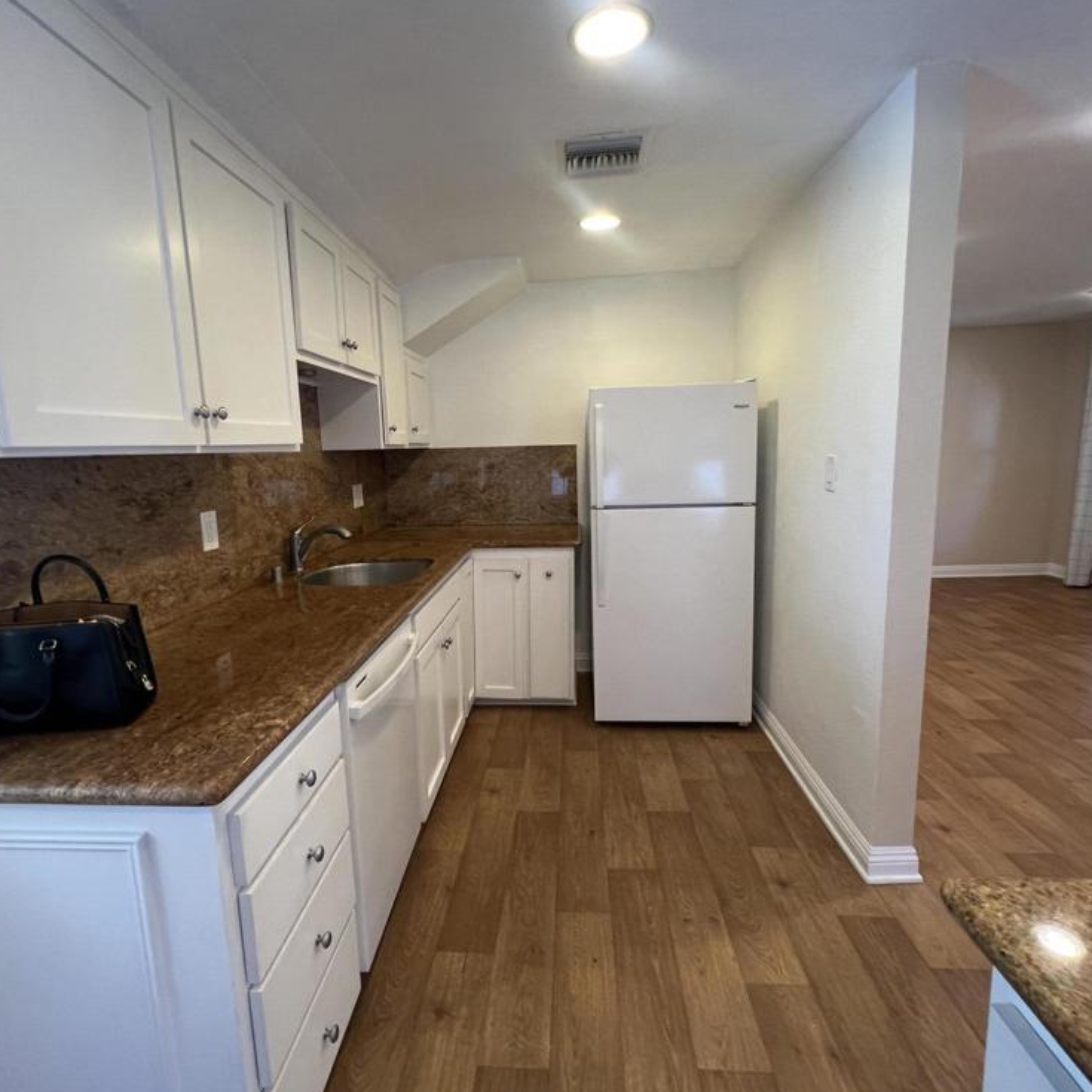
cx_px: 527
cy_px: 541
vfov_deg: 87.4
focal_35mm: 16
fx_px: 571
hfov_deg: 87.4
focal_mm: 1.57
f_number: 1.8
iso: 200
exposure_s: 1/120
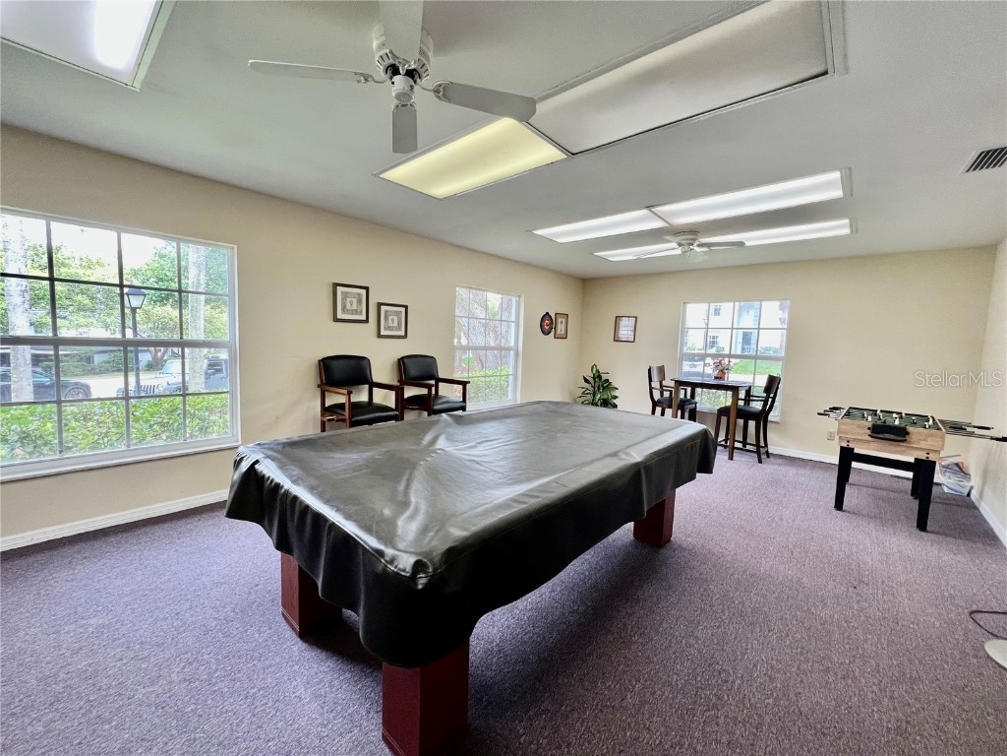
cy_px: 378
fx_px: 378
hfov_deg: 106.2
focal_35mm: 13
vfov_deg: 89.9
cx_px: 504
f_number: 1.8
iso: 125
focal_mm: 1.57
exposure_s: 1/120
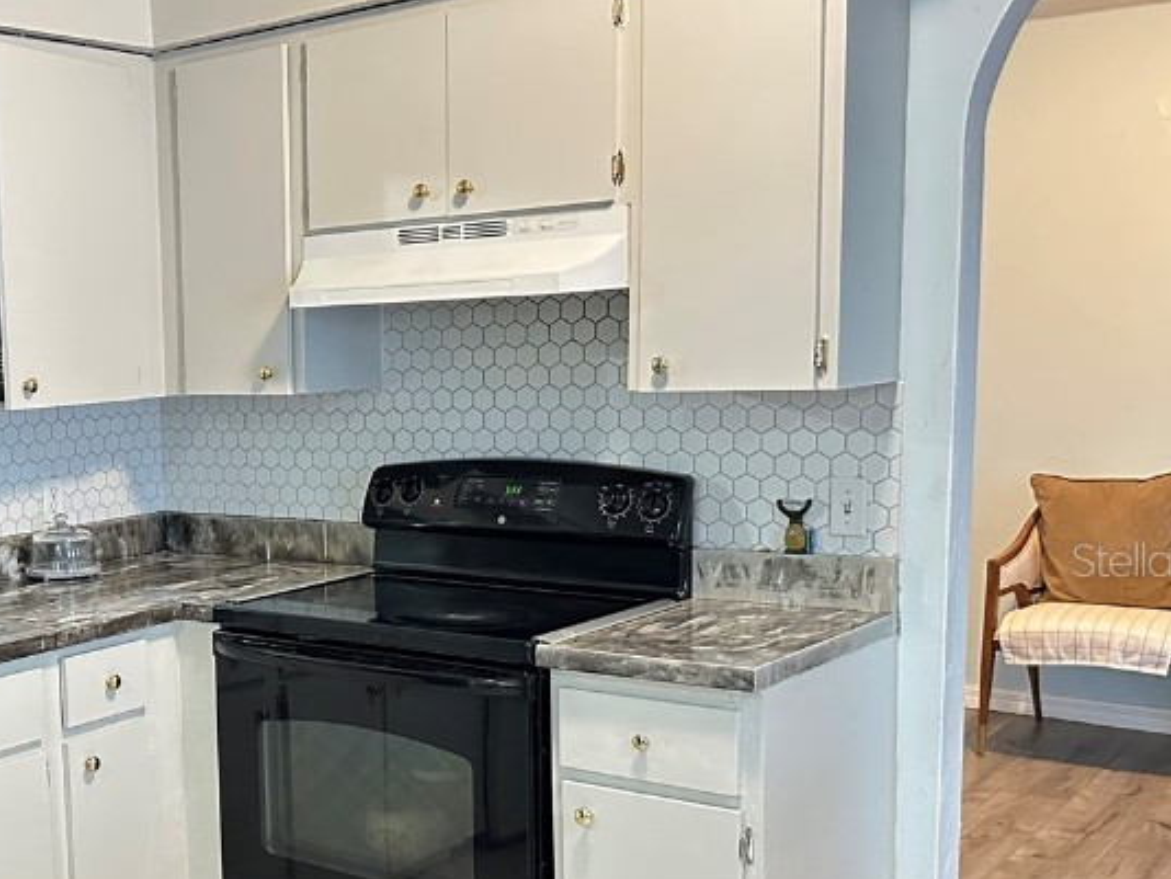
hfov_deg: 38.8
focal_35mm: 46
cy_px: 559
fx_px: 1557
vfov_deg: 31.4
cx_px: 156
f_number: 1.78
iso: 800
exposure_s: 1/40
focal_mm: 6.86
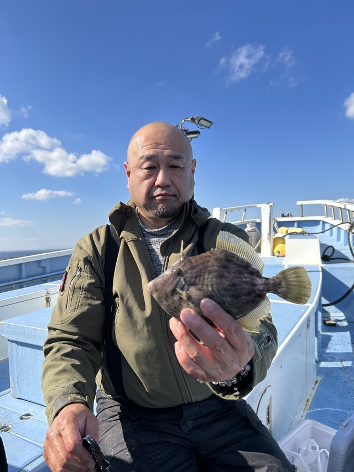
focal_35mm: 26
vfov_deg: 67.3
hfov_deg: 53.0
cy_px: 236
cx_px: 177
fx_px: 355
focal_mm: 5.7
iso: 50
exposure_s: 1/3257
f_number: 1.5
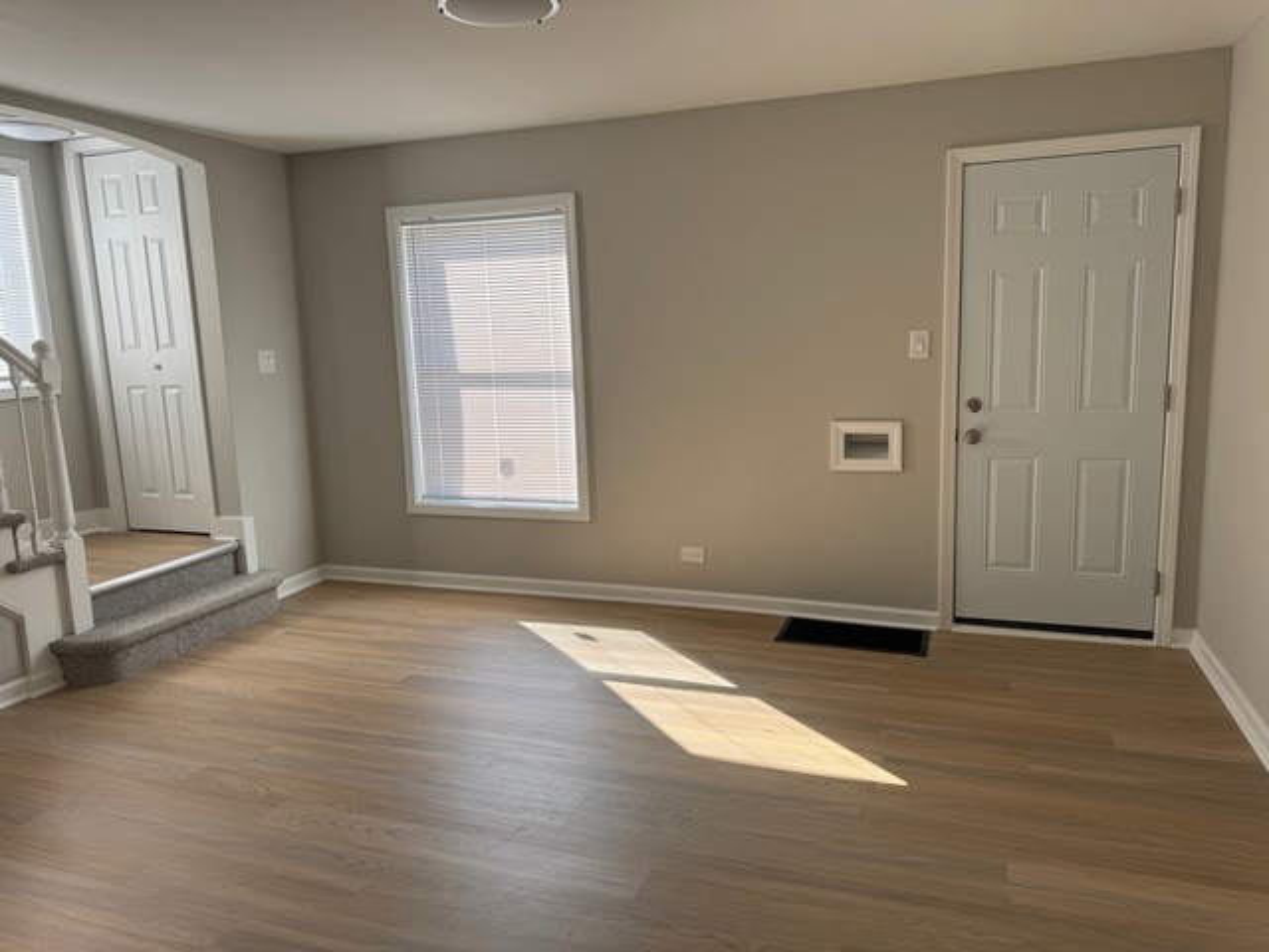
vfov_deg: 56.8
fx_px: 880
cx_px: 634
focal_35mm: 24
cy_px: 476
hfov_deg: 71.6
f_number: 1.78
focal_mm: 6.76
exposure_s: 1/250
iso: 64
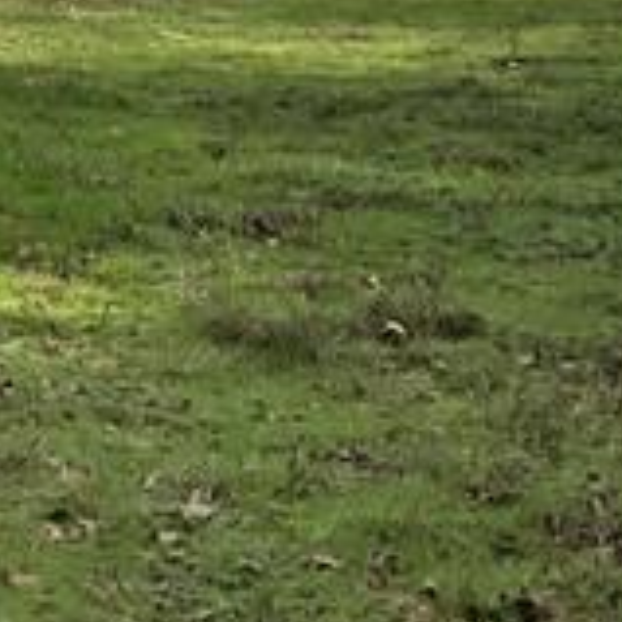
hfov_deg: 9.3
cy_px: -227
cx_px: -947
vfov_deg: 10.3
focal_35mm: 165
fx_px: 3354
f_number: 1.8
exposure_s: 1/1168
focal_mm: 3
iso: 16
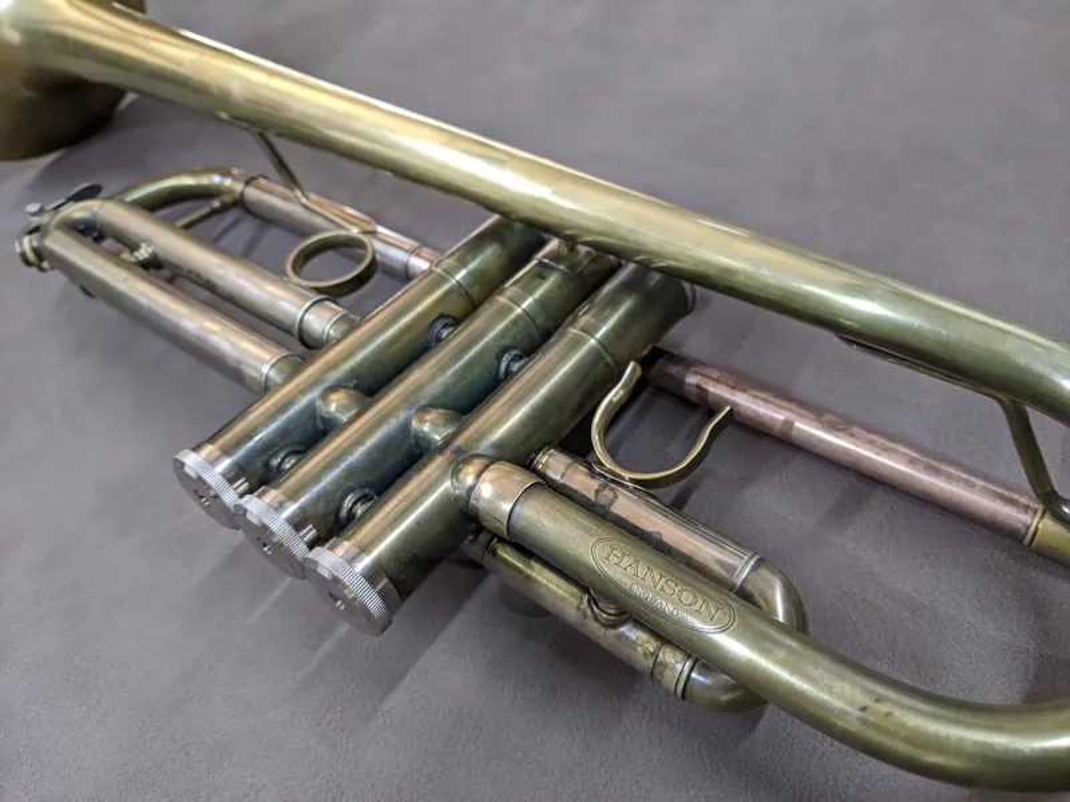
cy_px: 401
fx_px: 835
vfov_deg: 51.4
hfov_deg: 65.3
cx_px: 535
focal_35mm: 27
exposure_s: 1/25
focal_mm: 4.44
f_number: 1.8
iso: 92
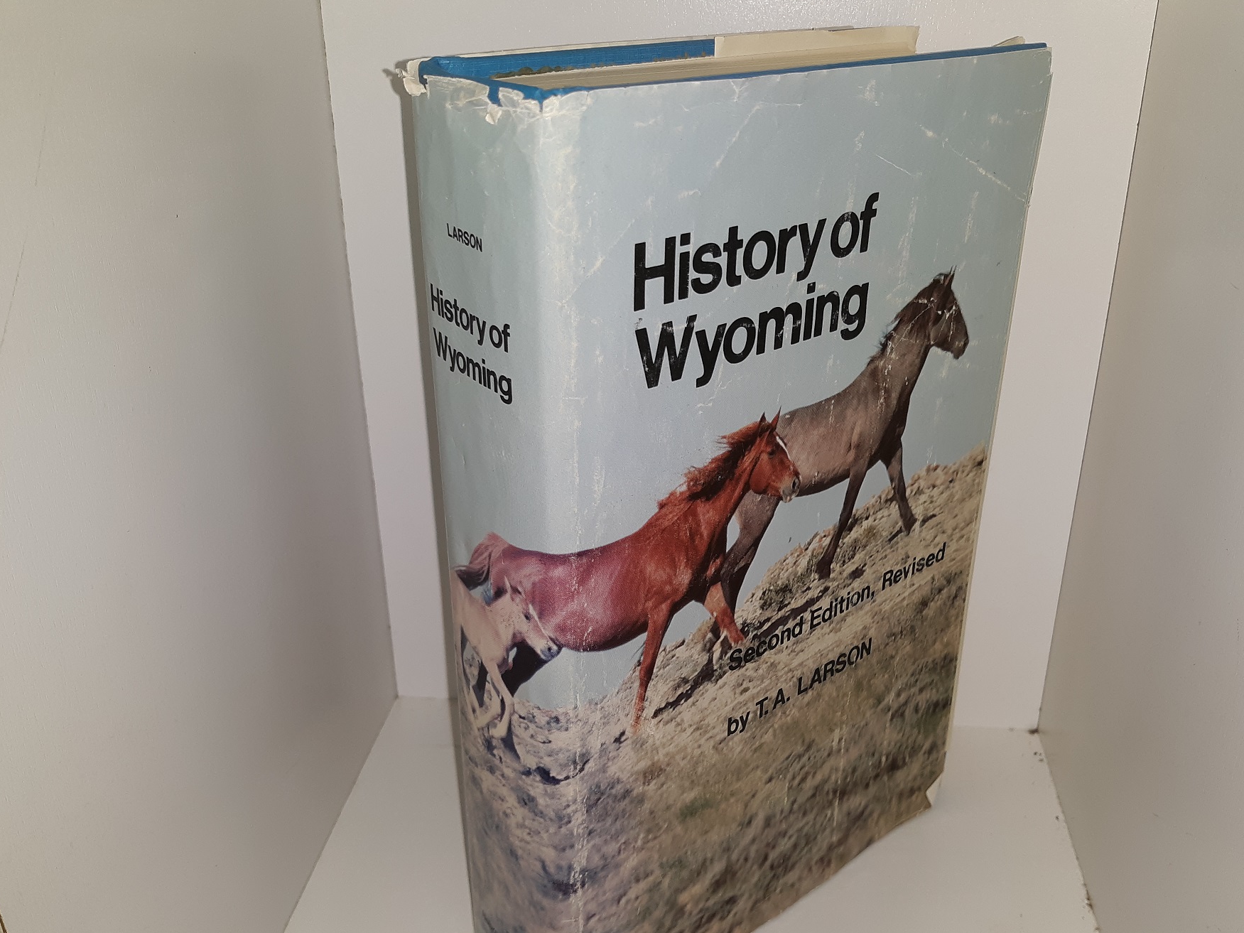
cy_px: 532
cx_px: 715
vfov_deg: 42.8
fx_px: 1186
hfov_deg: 55.1
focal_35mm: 33
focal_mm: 3.7
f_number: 1.7
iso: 40
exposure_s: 1/161
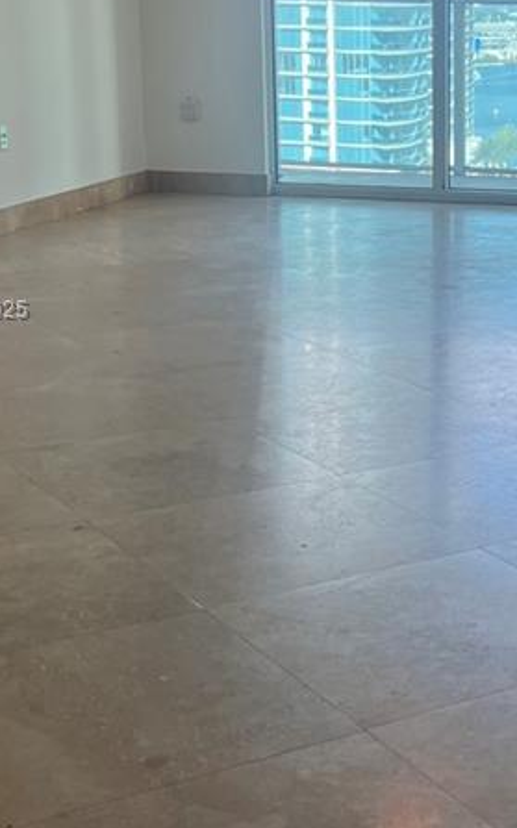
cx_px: 523
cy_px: 311
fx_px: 1670
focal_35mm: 74
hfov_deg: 17.2
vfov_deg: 27.8
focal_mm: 5.7
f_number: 1.5
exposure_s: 1/387
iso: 50
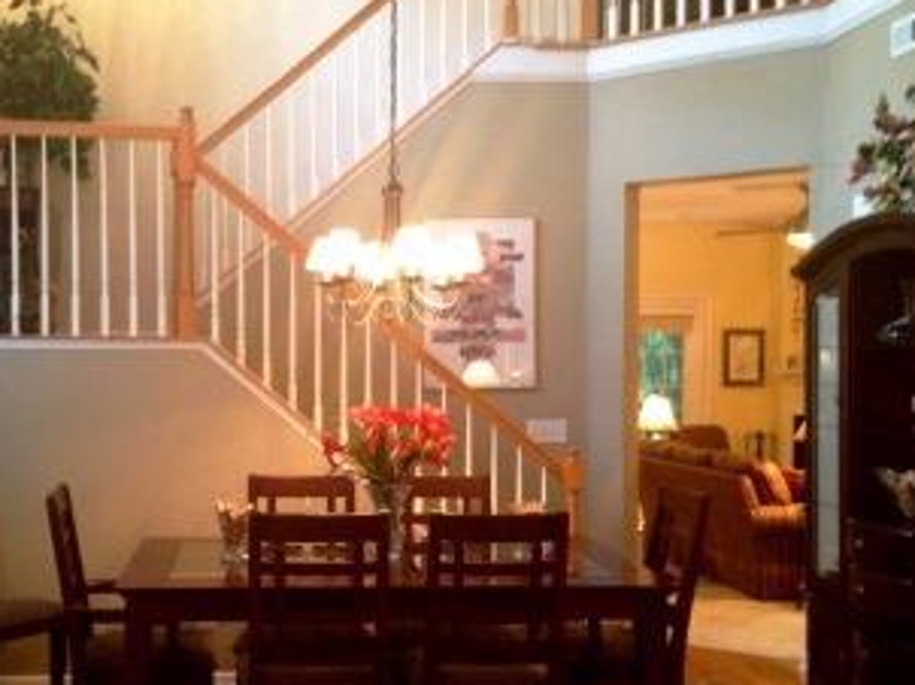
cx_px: 330
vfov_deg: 28.0
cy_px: 394
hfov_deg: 36.6
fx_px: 1373
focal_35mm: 52
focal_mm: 4.28
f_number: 2.4
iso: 200
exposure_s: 1/20
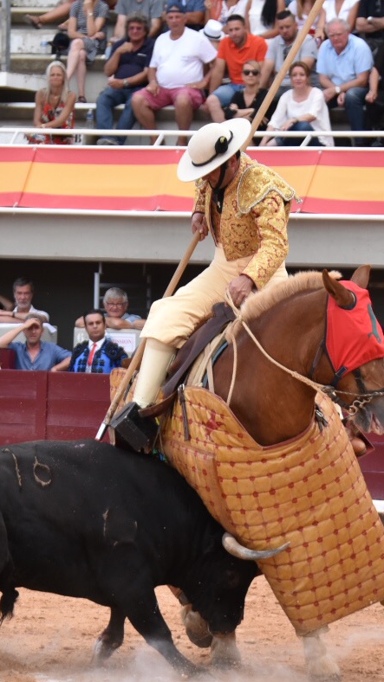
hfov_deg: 5.4
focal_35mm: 226
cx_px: 243
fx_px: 4093
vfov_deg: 9.5
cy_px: 432
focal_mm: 105
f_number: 5.3
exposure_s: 1/1000
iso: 1250
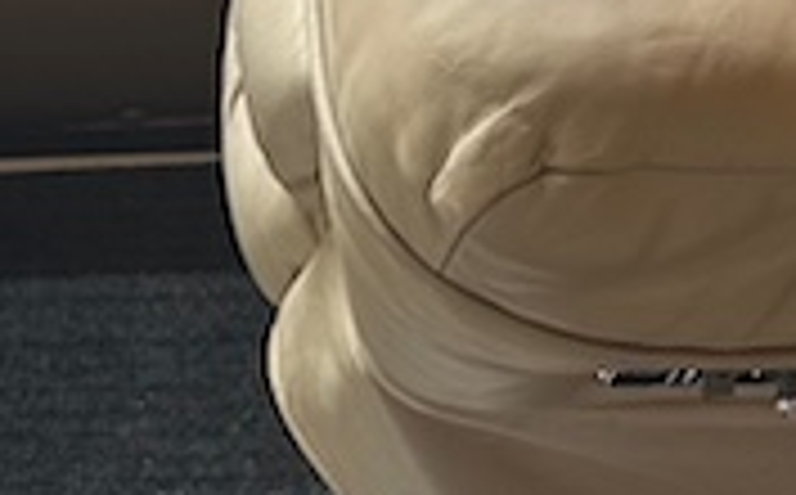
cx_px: 585
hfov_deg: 14.5
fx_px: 3119
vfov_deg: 8.5
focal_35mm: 144
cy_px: -598
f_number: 1.78
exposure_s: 1/120
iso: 125
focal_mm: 6.86
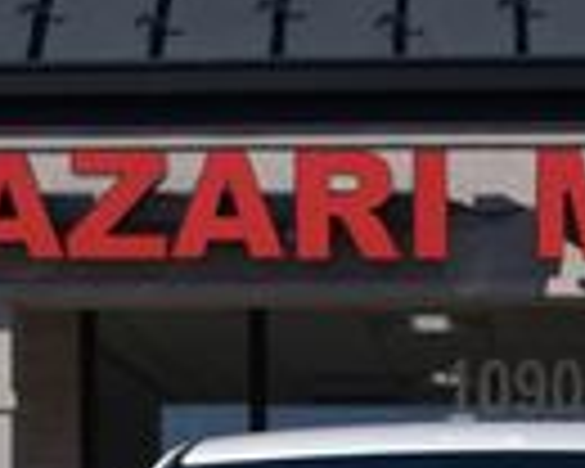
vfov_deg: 9.6
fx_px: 2632
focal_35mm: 152
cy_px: 850
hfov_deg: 12.6
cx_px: 531
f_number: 3.8
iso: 200
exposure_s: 1/4000
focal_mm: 22
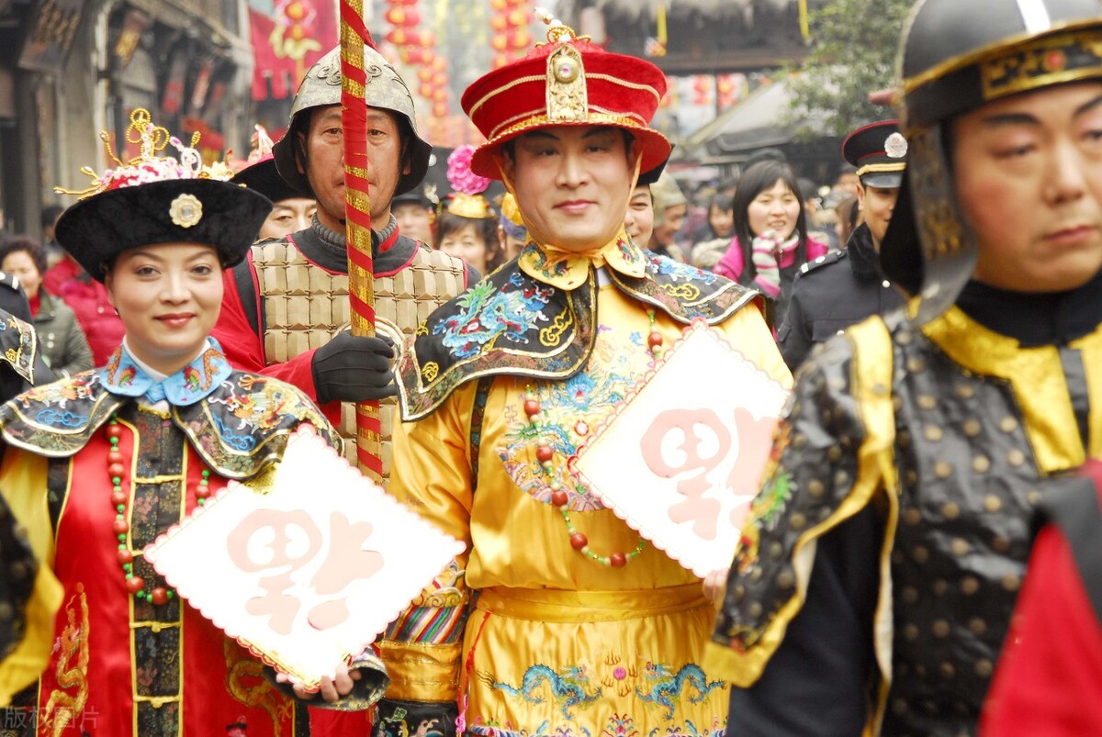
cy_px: 368
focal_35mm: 105
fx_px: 3218
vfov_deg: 13.1
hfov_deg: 19.4
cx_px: 551
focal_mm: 70
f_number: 4
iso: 400
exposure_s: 1/200
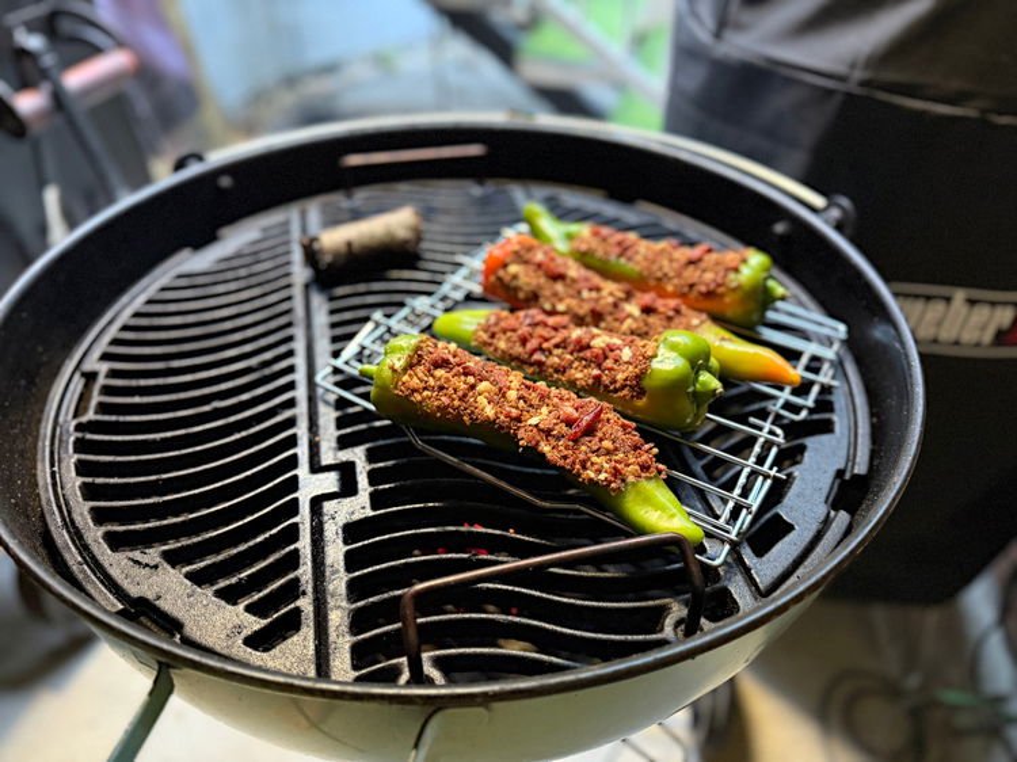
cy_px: 381
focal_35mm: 24
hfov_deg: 71.6
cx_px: 508
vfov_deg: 56.8
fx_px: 705
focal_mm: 6.76
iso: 800
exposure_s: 1/50
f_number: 1.78
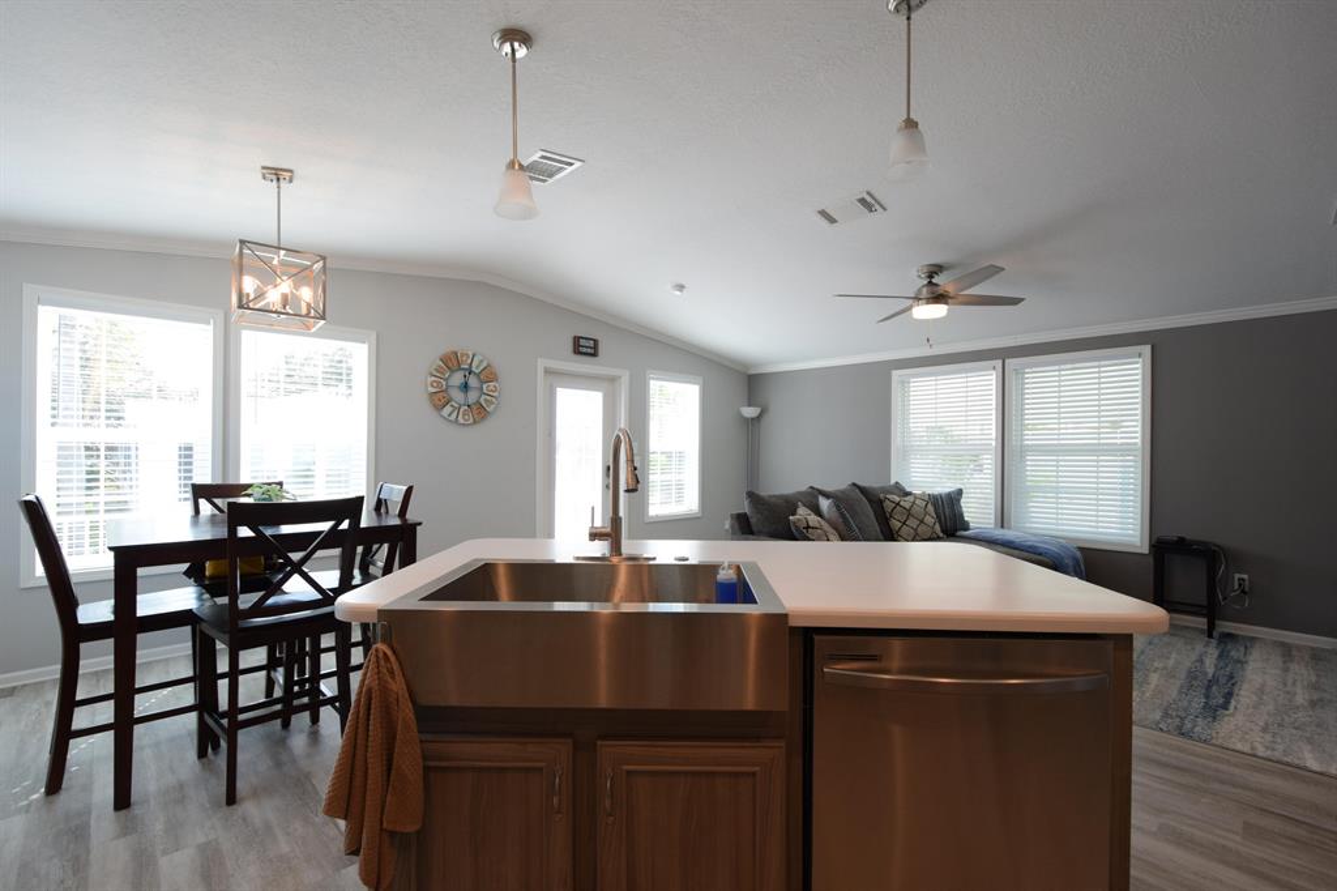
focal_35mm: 15
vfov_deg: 77.3
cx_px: 668
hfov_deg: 100.4
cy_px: 446
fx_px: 557
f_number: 5.6
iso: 400
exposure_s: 1/125
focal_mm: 10
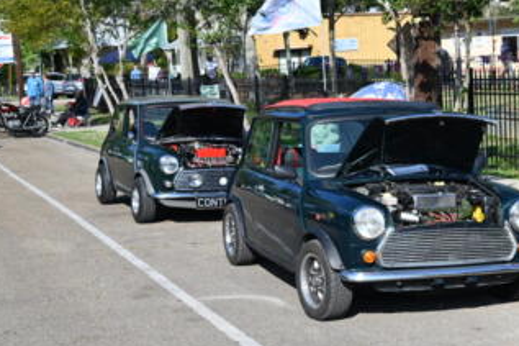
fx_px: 1023
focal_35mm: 71
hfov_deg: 28.3
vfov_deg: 19.1
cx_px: 347
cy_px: 207
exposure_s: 1/320
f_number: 6.3
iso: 100
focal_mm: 45
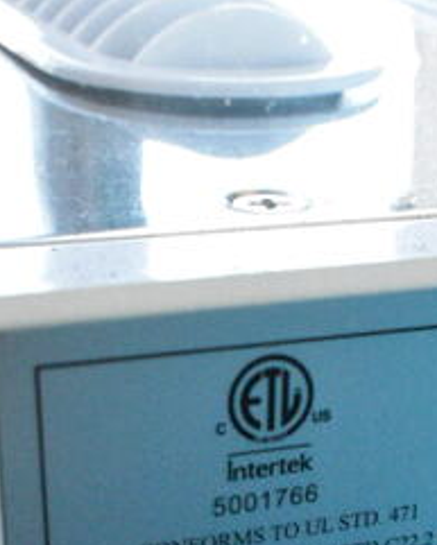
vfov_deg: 18.5
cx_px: 380
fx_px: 1551
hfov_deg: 15.9
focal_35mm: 96
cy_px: 723
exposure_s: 1/250
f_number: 8
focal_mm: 18
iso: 6400
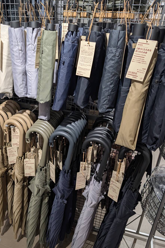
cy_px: 137
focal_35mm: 30
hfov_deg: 43.1
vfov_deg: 61.8
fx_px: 206
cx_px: 56
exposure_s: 1/120
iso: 138
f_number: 1.68
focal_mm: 6.9
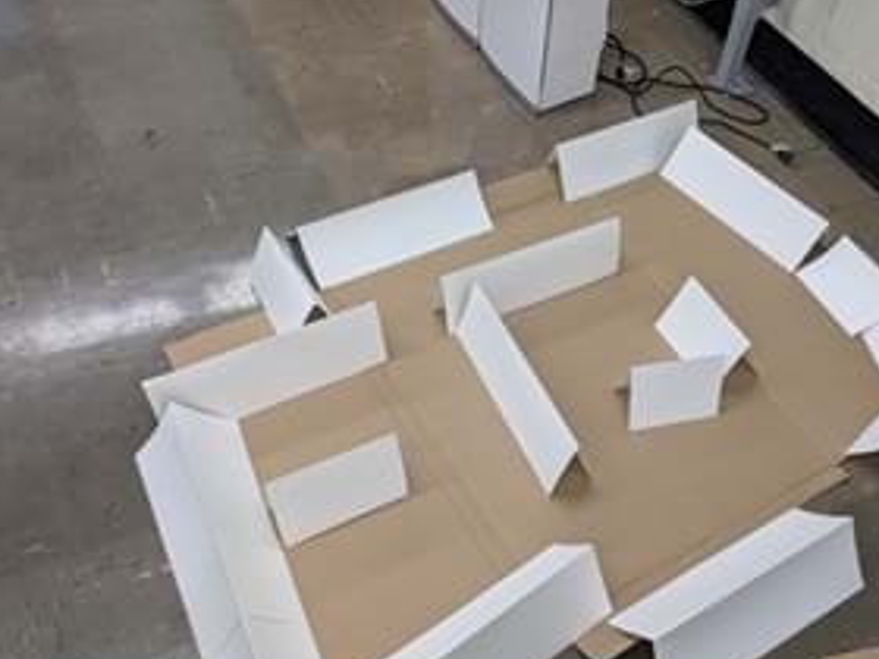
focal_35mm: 33
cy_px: 384
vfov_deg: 42.8
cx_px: 529
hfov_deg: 54.9
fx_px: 838
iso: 72
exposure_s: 1/24
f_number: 1.89
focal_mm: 5.43
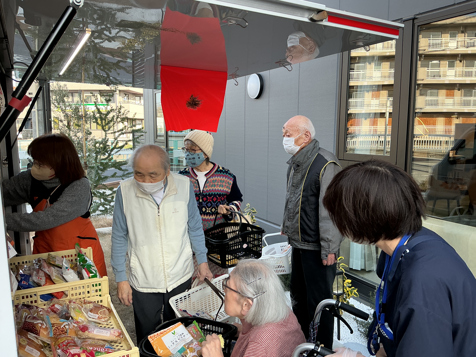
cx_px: 238
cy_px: 178
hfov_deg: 61.7
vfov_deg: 48.2
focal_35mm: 29
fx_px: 399
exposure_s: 1/183
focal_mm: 3
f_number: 1.8
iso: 20
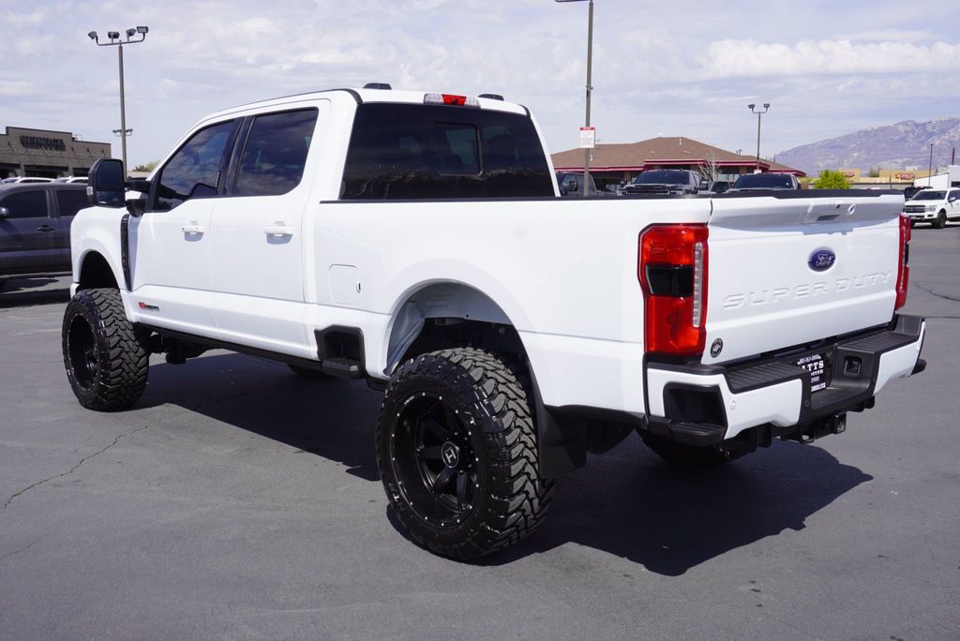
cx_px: 480
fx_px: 920
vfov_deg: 38.4
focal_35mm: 34
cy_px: 320
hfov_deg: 55.1
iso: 100
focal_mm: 23
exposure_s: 1/200
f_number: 10
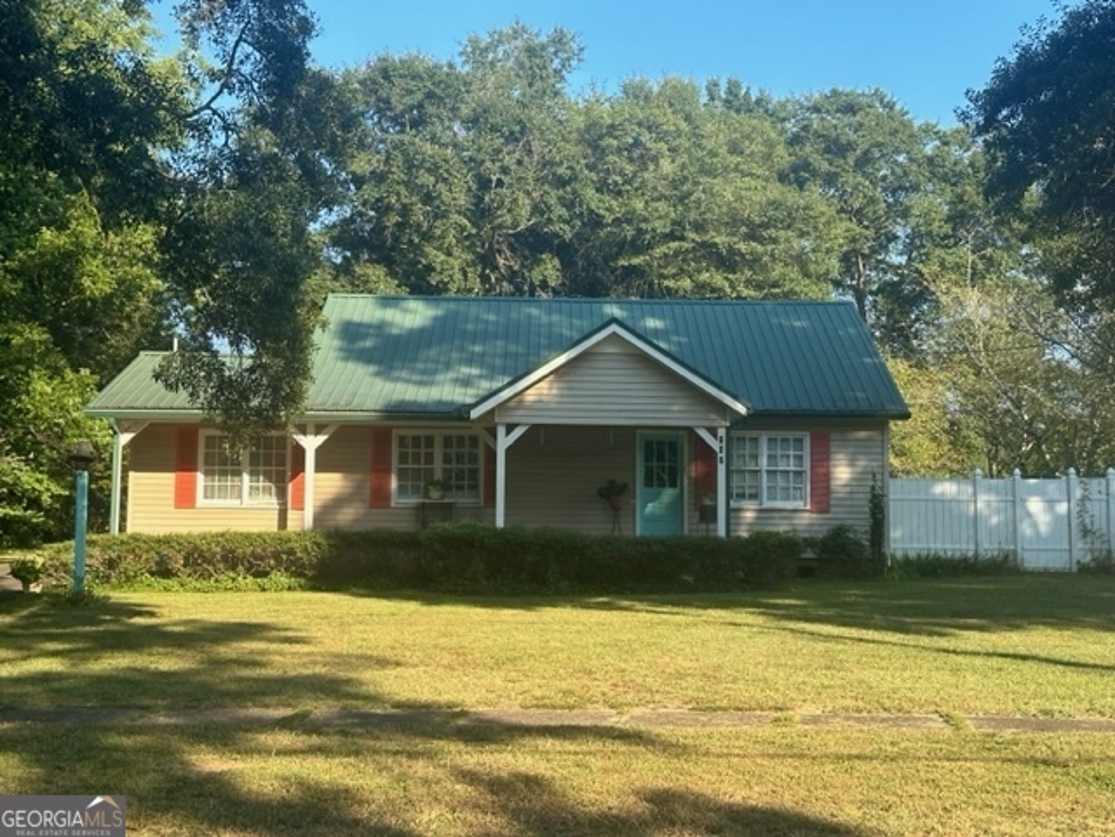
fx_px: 1546
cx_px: 558
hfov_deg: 39.7
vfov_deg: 30.3
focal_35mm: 48
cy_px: 418
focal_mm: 6.86
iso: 64
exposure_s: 1/1145
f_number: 1.78
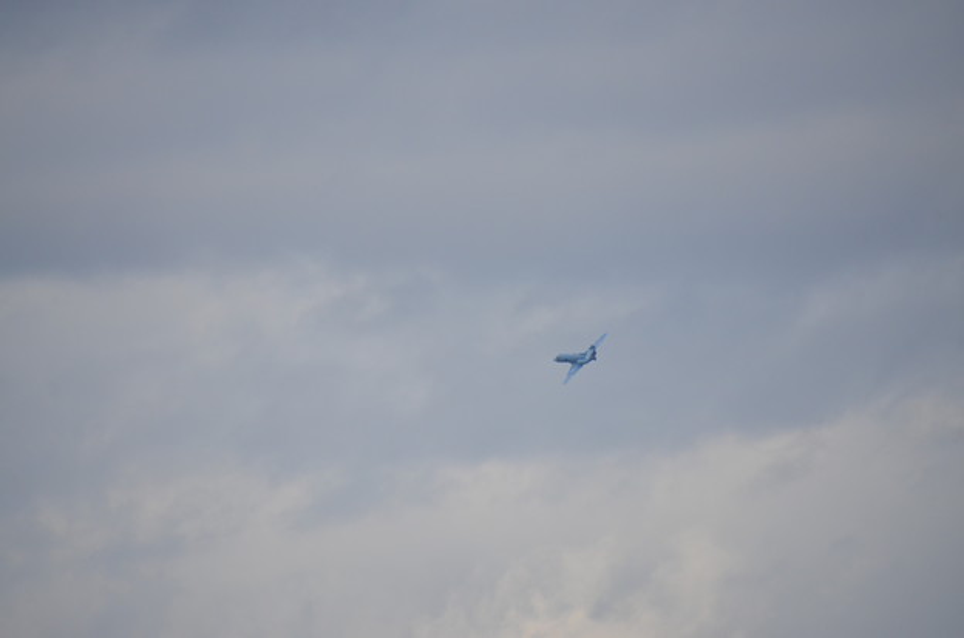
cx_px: 482
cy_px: 319
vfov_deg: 3.0
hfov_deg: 4.6
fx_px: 12022
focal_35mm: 450
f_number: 6.3
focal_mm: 300
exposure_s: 1/1600
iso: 400
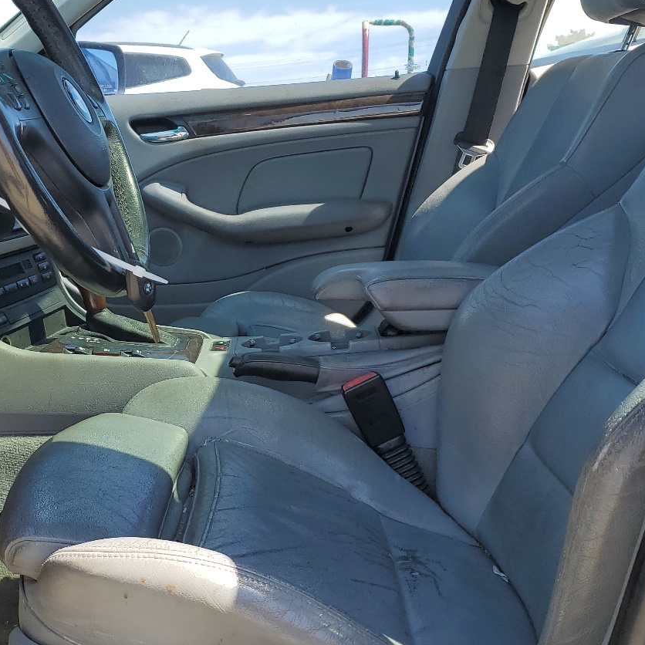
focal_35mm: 44
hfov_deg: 38.0
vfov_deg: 38.3
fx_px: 928
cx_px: 220
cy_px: 356
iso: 50
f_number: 1.5
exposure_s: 1/714
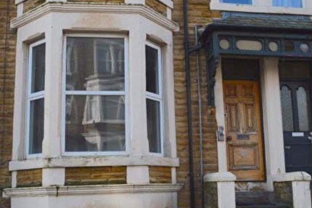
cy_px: 124
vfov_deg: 30.4
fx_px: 381
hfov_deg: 44.5
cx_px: 150
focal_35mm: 44
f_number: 10
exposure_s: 1/250
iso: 400
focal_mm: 18
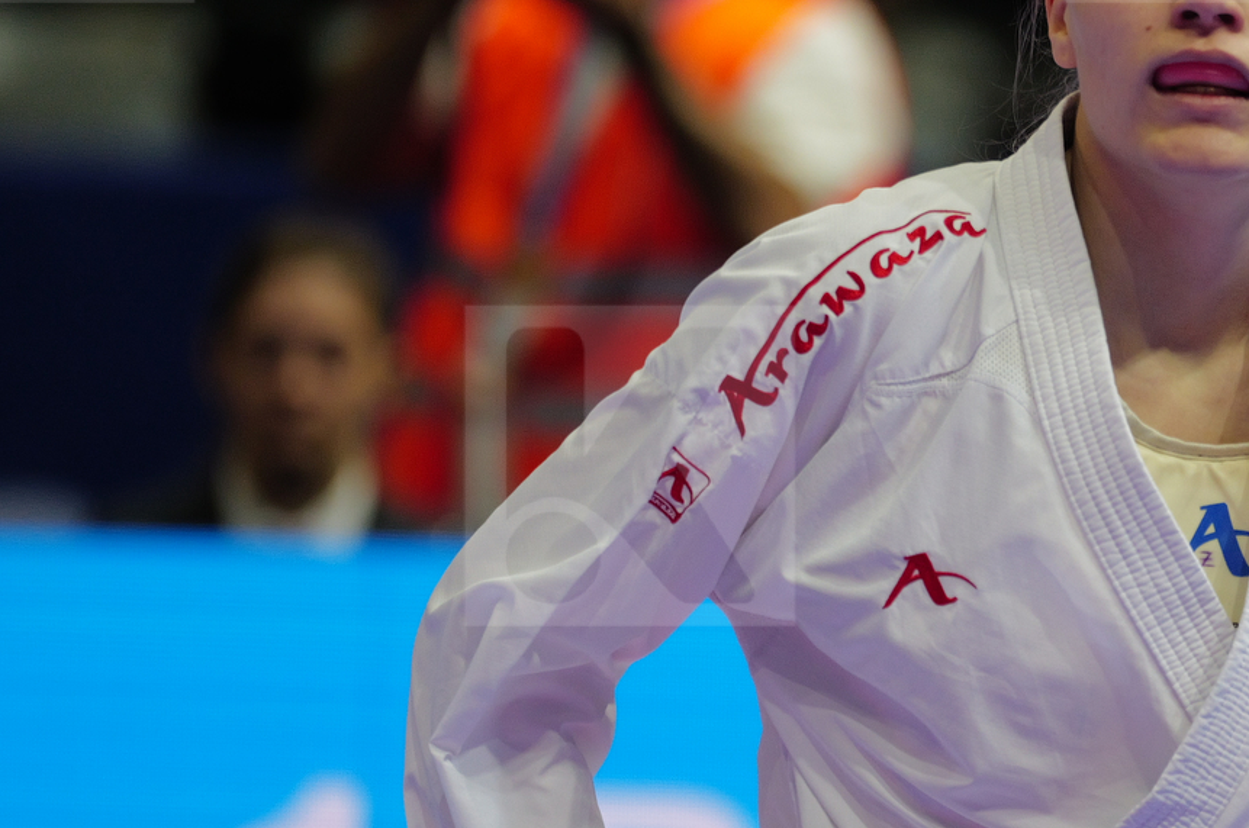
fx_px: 20124
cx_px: 1230
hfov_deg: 3.6
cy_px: 467
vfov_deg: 2.4
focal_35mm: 581
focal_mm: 200
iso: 1250
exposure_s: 1/1000
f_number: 2.8
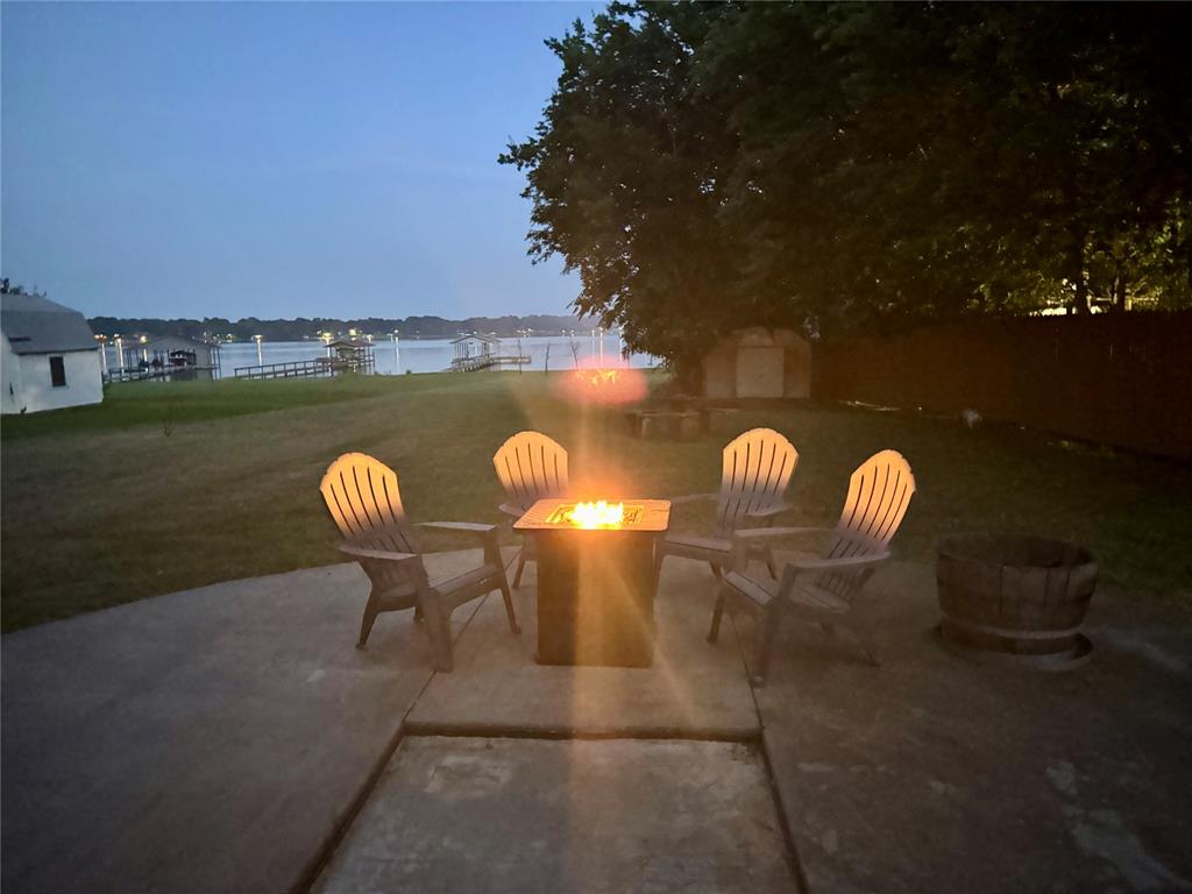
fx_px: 826
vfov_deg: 56.8
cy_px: 447
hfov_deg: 71.6
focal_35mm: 24
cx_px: 596
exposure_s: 1/15
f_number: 1.78
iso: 12500
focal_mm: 6.76
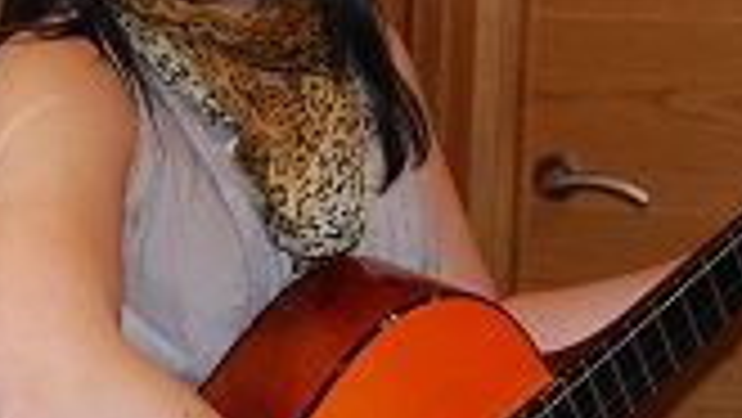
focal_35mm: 115
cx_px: 279
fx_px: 2268
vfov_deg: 10.5
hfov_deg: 18.5
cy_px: 106
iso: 200
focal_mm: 31
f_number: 4.5
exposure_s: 1/60
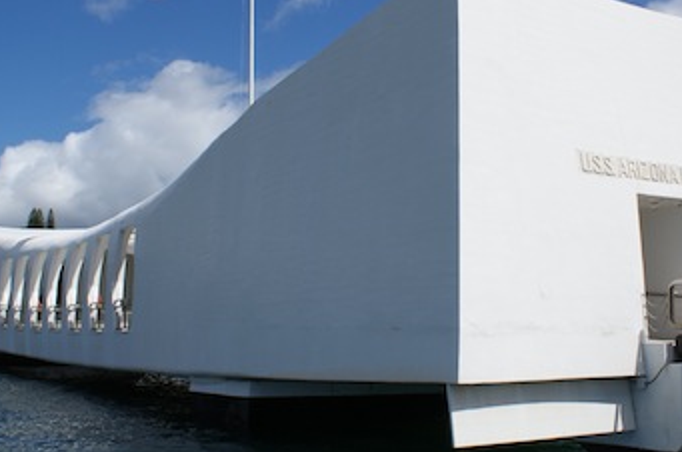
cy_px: 199
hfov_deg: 44.5
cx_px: 390
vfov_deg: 30.4
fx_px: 832
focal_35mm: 44
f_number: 10
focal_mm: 20
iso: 100
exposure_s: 1/250
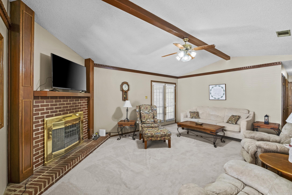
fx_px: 122
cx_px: 146
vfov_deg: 77.3
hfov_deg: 100.4
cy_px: 98
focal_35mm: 15
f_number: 7.1
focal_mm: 10
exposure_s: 1/1.67
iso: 400
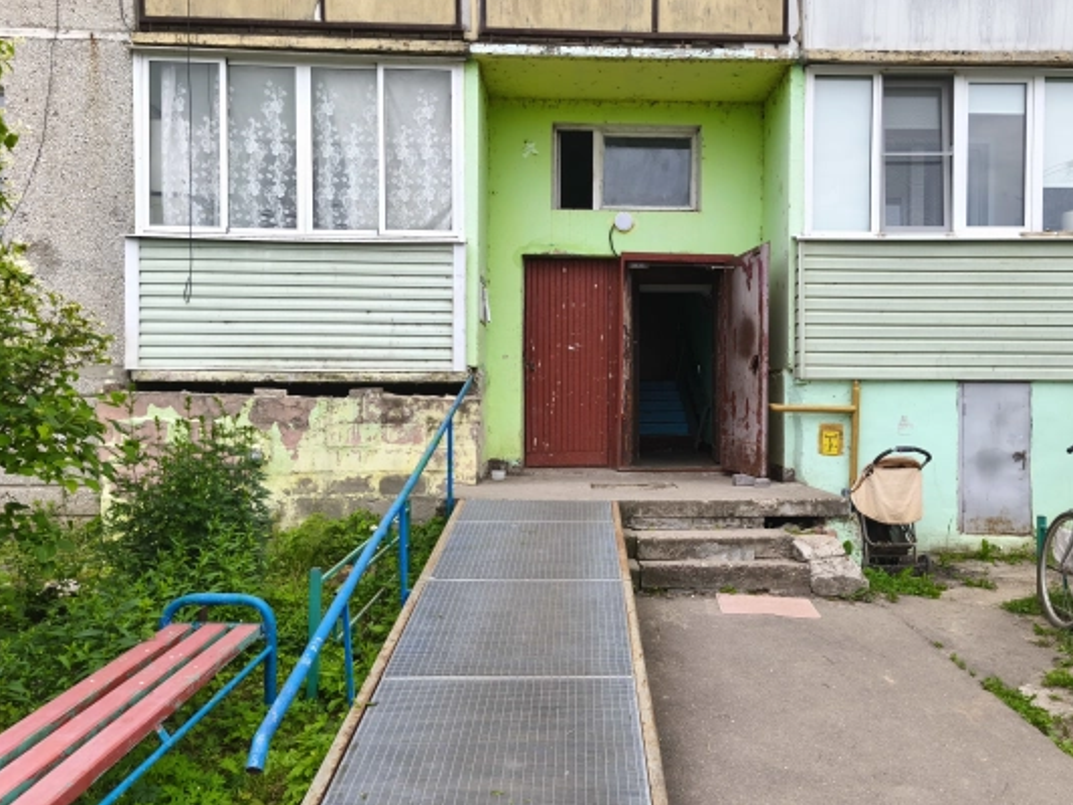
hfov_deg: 65.1
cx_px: 603
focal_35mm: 27
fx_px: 837
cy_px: 408
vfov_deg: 51.4
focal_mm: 5.35
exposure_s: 1/310
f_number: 1.7
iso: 80
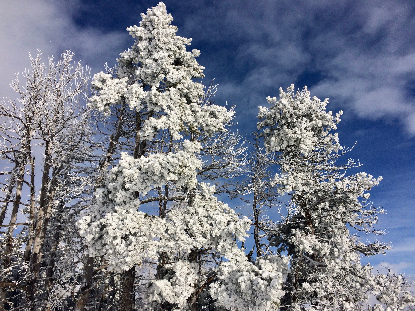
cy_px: 156
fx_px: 348
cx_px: 208
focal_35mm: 29
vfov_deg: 48.2
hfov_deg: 61.7
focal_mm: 4.15
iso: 40
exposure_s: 1/6849
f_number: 2.2
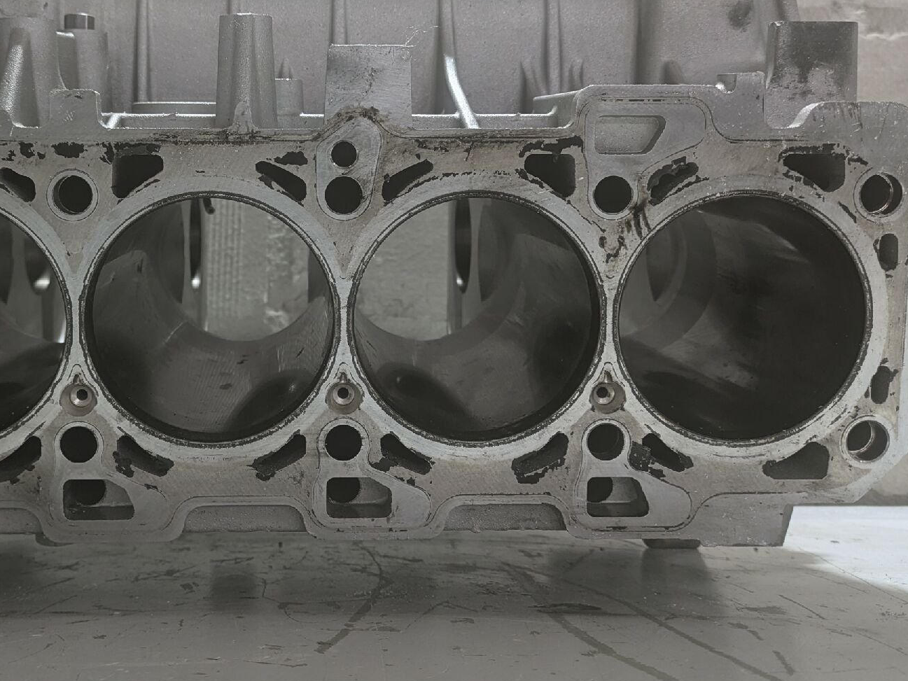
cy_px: 231
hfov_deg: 49.4
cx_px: 312
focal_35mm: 37
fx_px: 971
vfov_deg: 38.3
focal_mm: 5.43
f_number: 1.89
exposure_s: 1/25
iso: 52
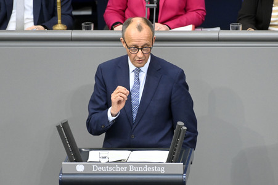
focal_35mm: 500
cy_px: 92
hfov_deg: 4.1
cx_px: 139
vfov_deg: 2.7
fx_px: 3858
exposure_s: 1/320
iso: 10000
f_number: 5.6
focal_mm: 500
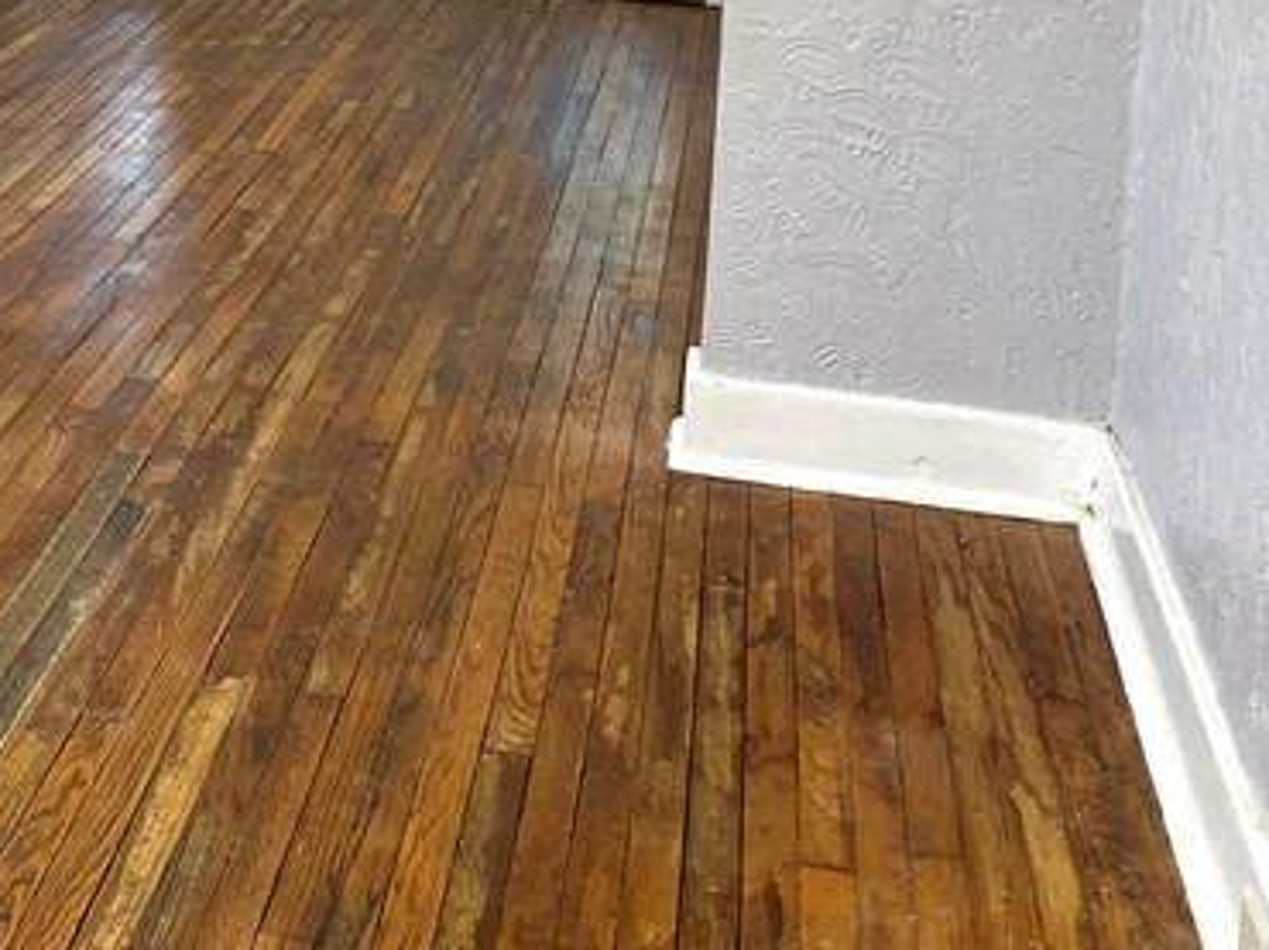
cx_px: -41
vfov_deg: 19.5
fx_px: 2638
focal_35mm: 72
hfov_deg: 25.5
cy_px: -120
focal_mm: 4.25
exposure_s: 1/120
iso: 125
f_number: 1.8
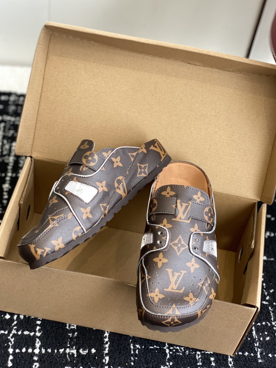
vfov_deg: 36.2
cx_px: 138
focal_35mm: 53
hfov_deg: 27.5
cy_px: 187
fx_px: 563
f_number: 2
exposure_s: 1/122
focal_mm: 6
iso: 64
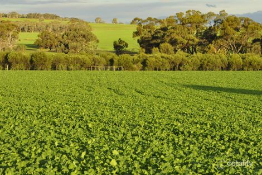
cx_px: 131
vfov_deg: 11.7
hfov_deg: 17.5
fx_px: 851
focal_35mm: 117
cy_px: 88
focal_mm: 78
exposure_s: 1/80
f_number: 8
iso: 200
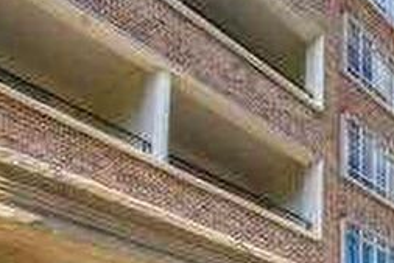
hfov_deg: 38.2
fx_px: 522
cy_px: 282
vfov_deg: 26.3
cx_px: 364
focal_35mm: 48
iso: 200
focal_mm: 11.5
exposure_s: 1/250
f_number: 13
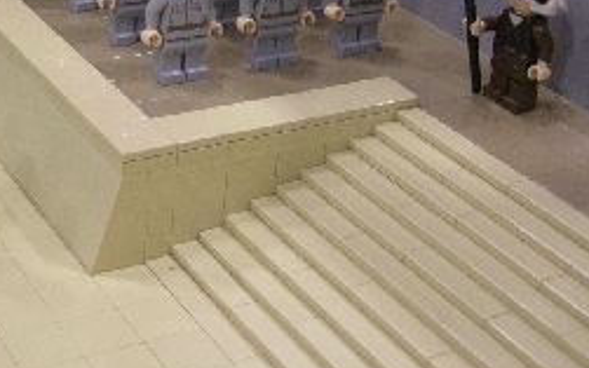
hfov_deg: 26.9
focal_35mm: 76
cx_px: 181
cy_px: 86
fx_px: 1220
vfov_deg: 17.1
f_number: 2.7
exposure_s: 1/23
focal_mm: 7.5
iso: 400
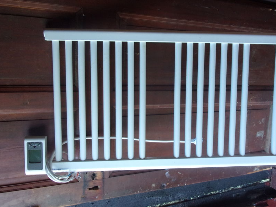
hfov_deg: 52.4
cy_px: 93
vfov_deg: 40.7
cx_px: 159
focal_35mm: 35
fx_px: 279
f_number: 3.9
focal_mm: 5.1
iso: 168
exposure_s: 1/34
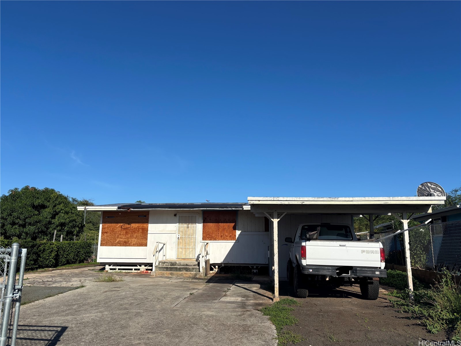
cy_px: 173
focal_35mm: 26
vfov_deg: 53.1
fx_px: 346
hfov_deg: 67.3
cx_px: 230
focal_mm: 5.96
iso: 50
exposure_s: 1/5076
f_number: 1.6
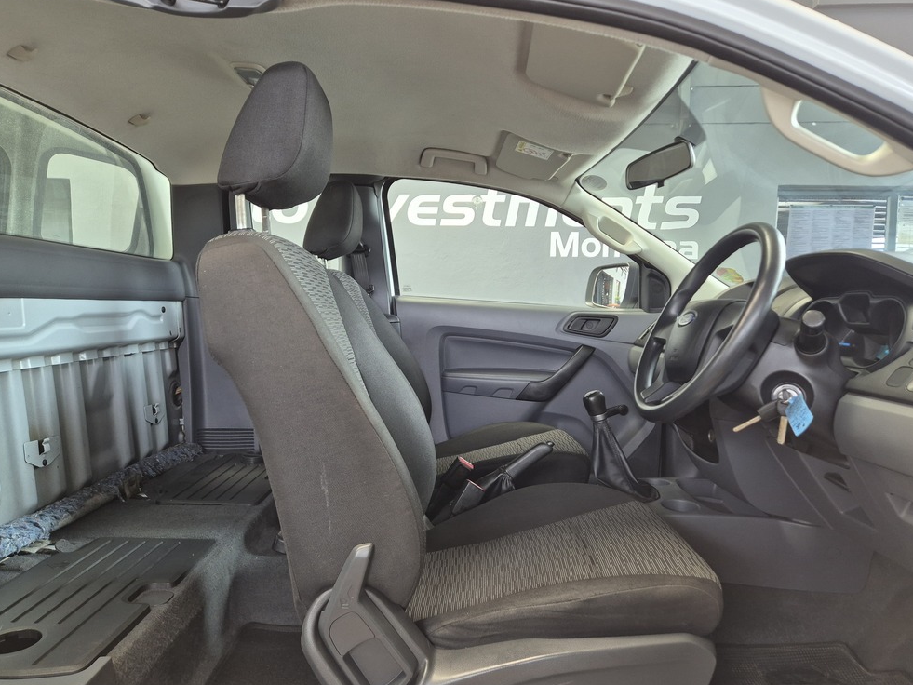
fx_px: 633
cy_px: 351
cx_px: 456
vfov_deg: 56.8
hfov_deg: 71.6
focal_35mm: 24
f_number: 1.8
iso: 125
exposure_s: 1/100
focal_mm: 5.4
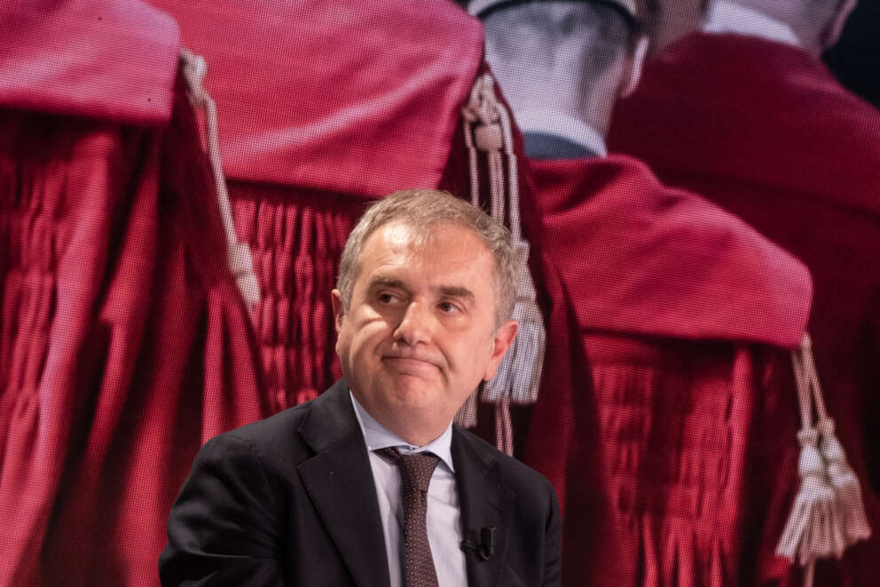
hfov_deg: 7.2
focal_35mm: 285
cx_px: 440
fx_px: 6965
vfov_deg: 4.8
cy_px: 294
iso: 3200
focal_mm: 189.7
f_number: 11
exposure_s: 1/60
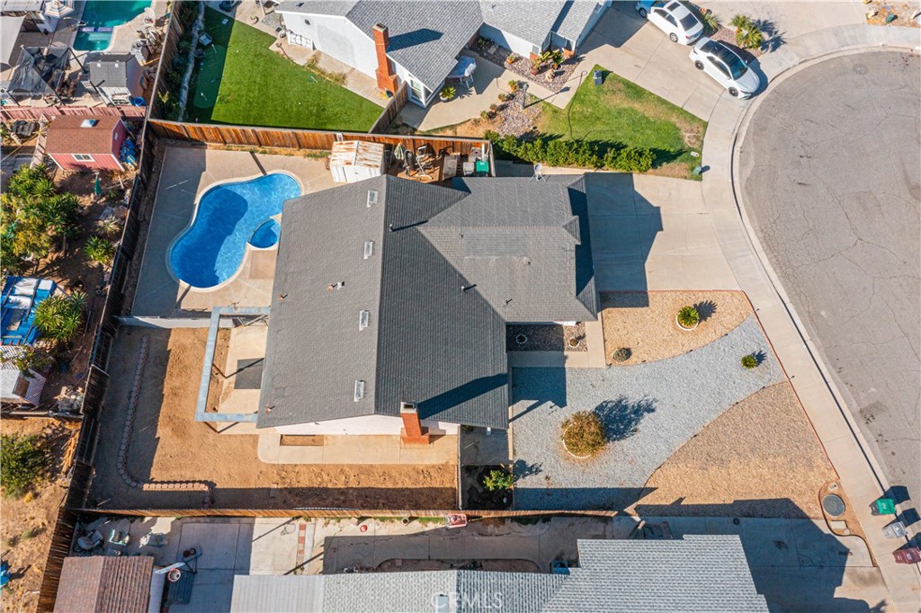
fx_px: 716
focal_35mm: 28
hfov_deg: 65.5
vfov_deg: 46.4
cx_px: 460
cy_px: 306
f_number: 8
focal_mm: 10.26
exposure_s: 1/500
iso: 100
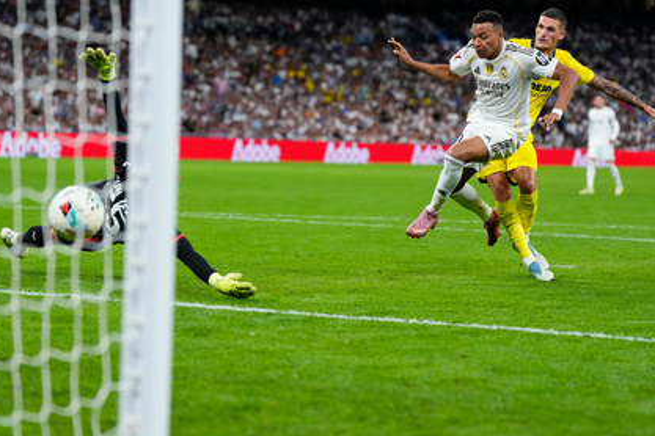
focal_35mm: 140
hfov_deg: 14.7
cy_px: 180
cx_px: 330
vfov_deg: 9.8
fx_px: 2547
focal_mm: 114
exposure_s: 1/2000
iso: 2000
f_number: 2.8
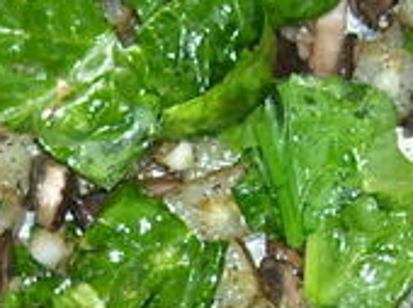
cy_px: 343
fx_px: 2335
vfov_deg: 7.5
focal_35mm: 196
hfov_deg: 10.1
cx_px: 90
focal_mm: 6
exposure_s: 1/60
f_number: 2.7
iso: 125
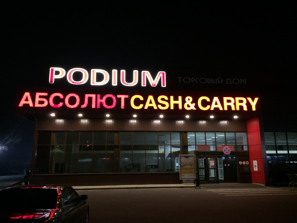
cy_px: 112
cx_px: 148
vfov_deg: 48.2
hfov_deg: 61.7
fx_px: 249
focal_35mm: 29
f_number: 2.2
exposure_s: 1/20
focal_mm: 4.15
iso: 320
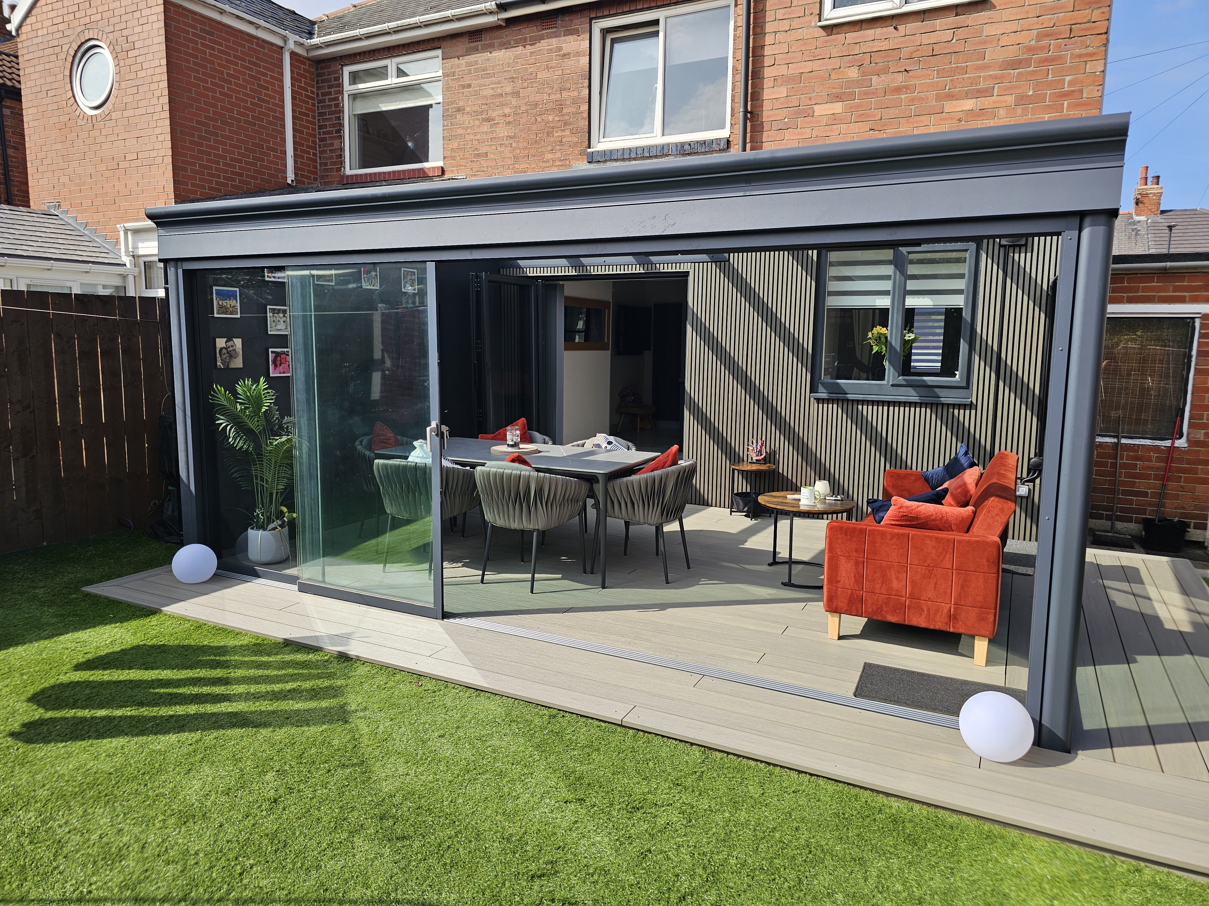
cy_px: 453
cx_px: 604
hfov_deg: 73.9
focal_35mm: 23
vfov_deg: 58.9
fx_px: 803
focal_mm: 6.3
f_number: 1.7
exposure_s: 1/500
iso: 10
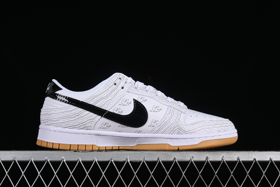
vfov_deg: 18.2
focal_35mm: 75
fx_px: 583
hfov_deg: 27.0
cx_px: 140
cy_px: 94
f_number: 8
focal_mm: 50
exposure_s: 1/100
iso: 160
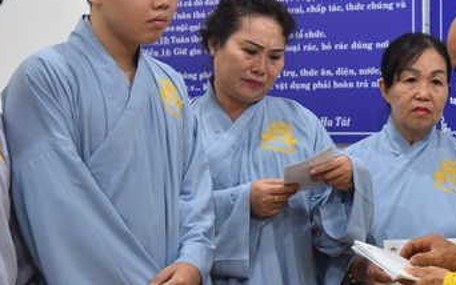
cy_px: 96
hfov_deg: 17.2
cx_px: 399
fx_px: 1492
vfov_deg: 10.9
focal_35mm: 120
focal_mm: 65
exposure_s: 1/60
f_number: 4
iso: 560
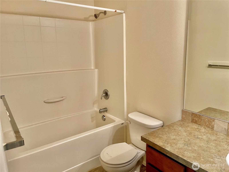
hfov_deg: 69.4
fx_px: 165
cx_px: 114
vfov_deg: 54.9
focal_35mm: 25
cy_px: 86
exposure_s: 1/60
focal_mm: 5.1
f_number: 1.6
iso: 160
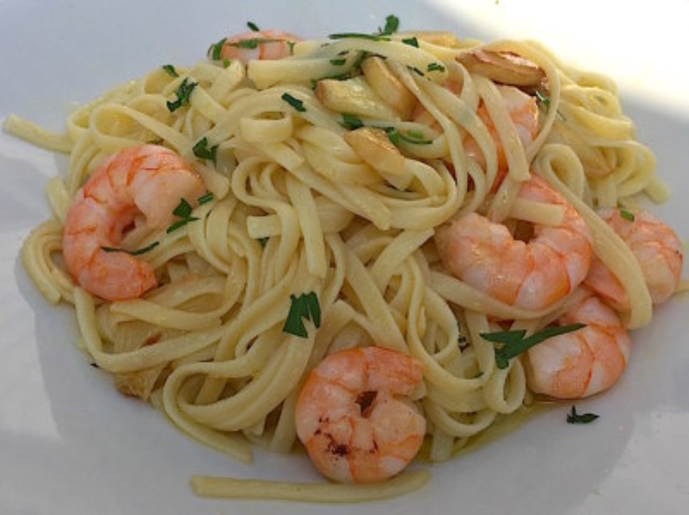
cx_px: 344
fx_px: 577
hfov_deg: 61.7
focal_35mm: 29
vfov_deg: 48.2
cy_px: 258
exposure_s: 1/1647
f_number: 2.2
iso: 32
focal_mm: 4.15
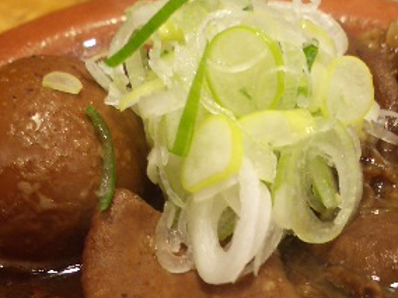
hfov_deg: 24.7
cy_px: 243
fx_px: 908
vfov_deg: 18.5
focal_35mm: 79
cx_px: 234
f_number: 2.6
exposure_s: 1/5
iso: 100
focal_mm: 5.8
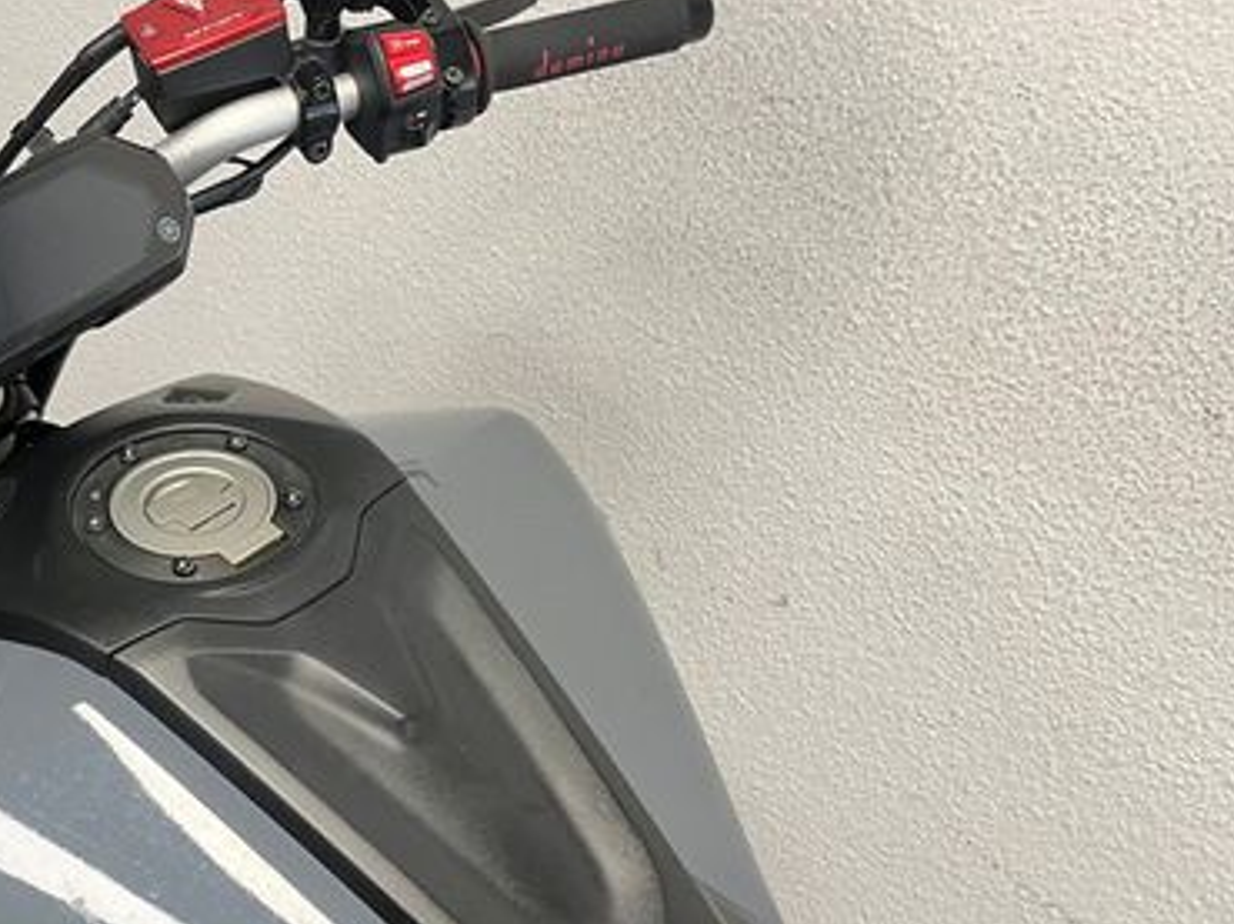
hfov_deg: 40.4
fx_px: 1603
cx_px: 247
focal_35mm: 45
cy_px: 660
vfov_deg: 31.7
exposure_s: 1/50
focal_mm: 5.1
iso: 80
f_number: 1.6
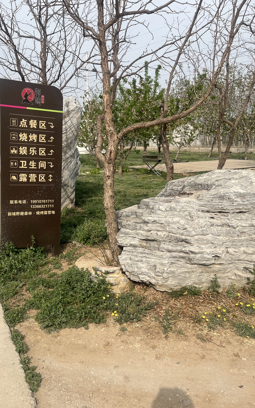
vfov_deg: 66.5
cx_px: 100
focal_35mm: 28
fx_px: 311
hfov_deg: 44.3
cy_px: 204
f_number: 1.6
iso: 50
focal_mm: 5.1
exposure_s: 1/3745
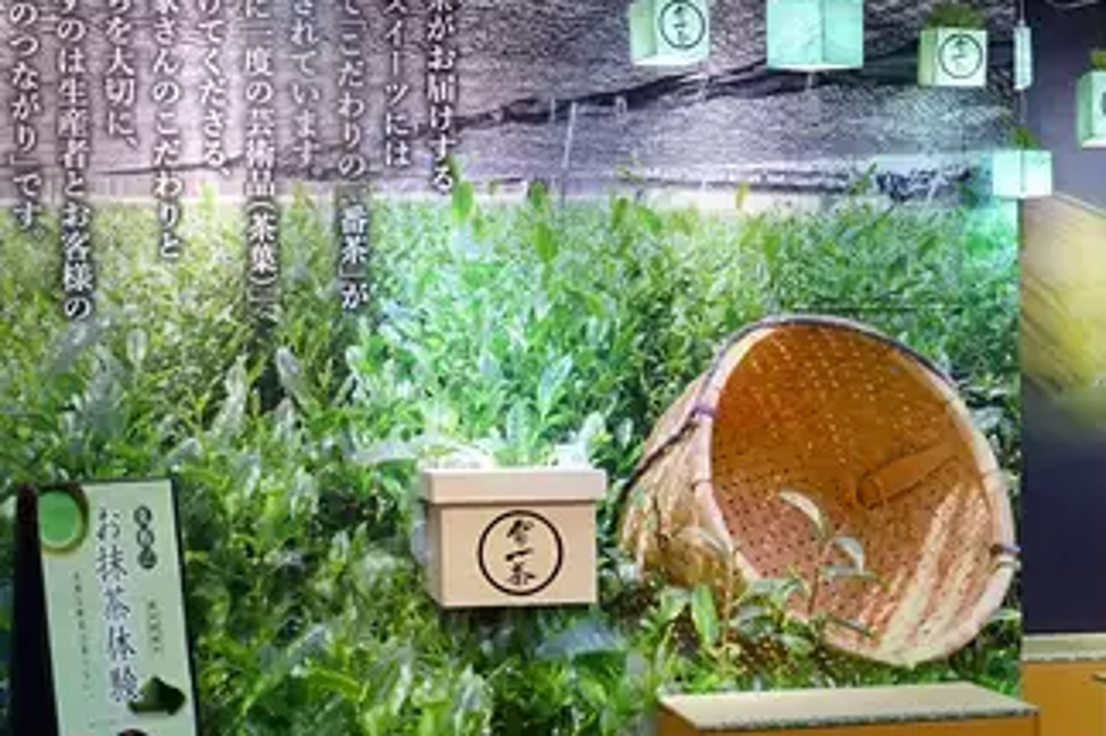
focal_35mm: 78
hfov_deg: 25.7
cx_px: 822
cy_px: 537
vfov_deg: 17.4
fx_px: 2395
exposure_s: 1/60
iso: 320
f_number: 4
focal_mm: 28
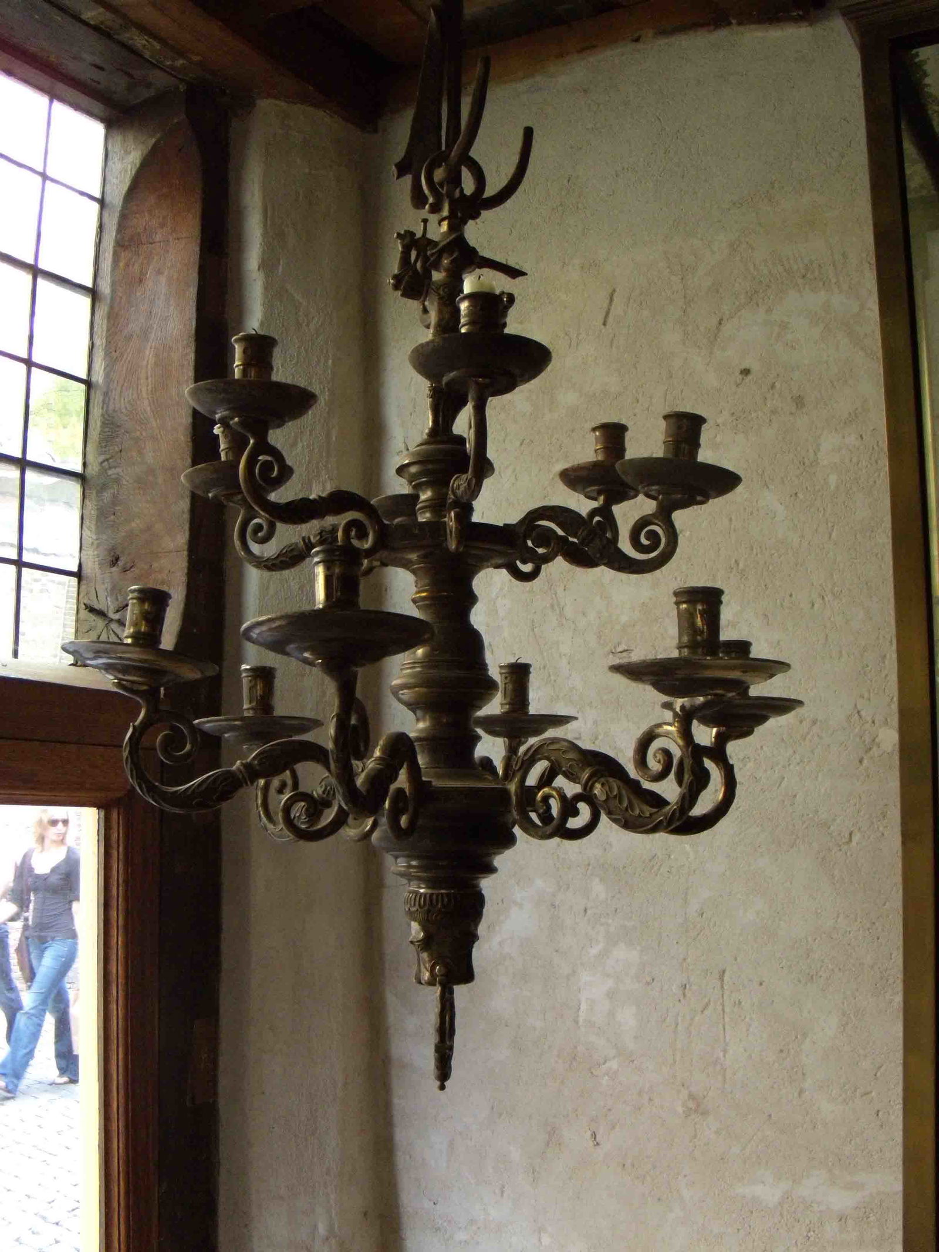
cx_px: 470
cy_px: 626
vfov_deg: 51.4
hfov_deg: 39.7
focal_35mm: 36
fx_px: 1302
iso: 320
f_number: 3.6
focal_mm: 6.4
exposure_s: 1/60
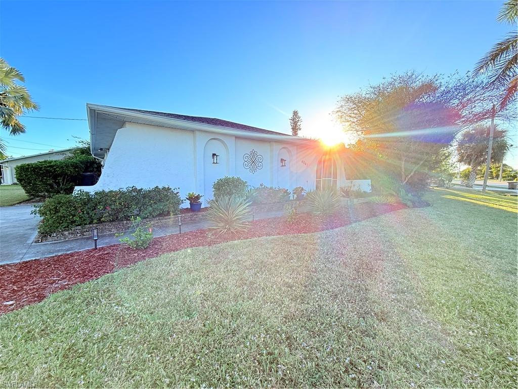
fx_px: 209
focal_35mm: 14
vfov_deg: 85.7
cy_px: 194
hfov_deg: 102.1
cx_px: 259
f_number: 2.2
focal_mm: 2.22
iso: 64
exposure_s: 1/270
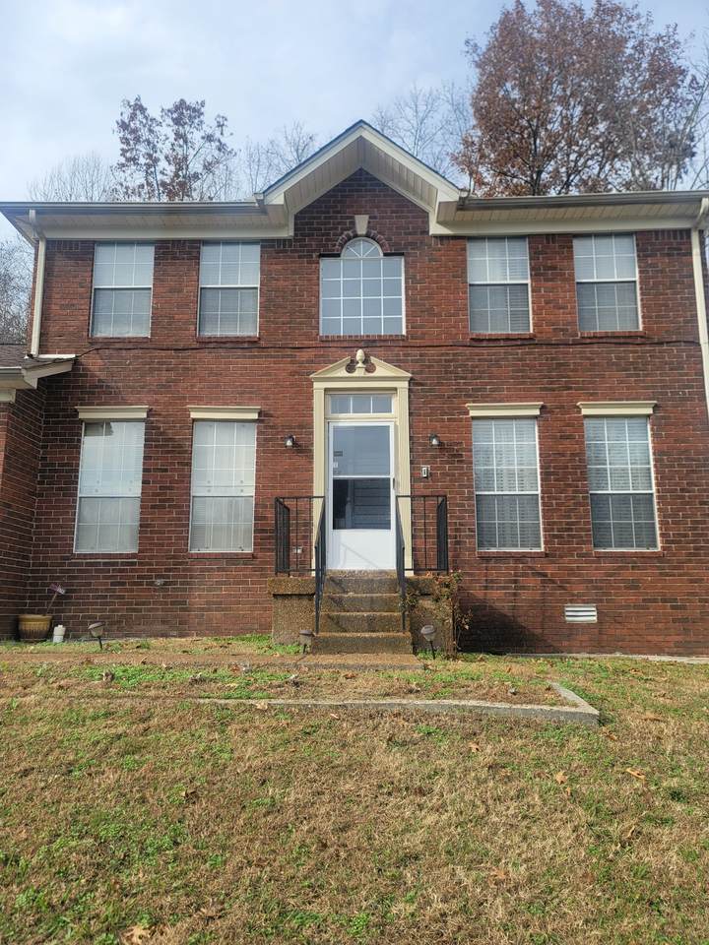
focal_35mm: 25
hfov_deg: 54.9
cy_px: 472
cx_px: 354
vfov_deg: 69.4
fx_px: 683
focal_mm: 7
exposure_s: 1/582
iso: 20
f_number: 1.8
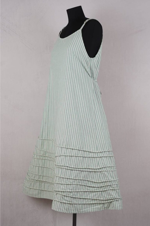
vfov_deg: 42.7
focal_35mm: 46
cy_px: 113
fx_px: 287
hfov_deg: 29.2
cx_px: 75
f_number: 6.3
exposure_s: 1/13
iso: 50
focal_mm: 46
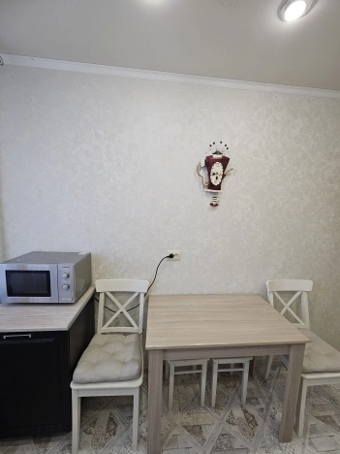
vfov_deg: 106.2
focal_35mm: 13
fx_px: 170
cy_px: 227
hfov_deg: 89.9
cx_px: 170
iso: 80
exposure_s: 1/50
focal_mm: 2.2
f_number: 2.2
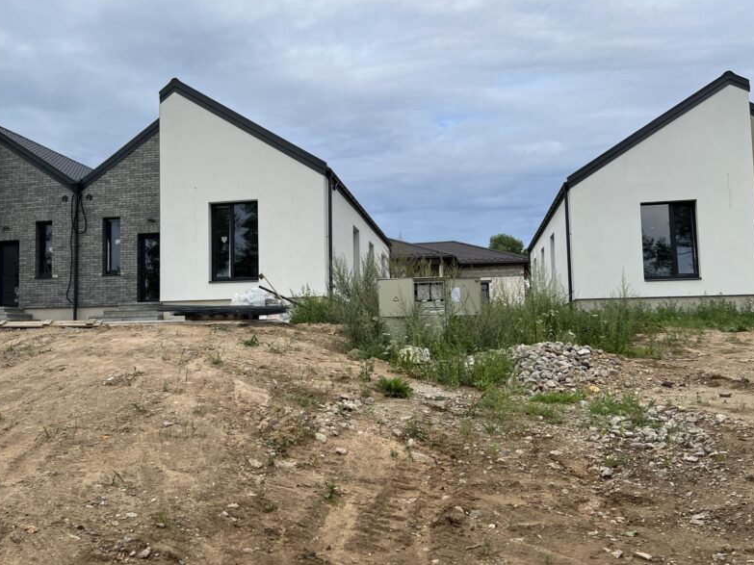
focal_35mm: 34
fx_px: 740
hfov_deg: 53.2
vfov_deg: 41.8
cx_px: 267
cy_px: 281
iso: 50
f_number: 1.5
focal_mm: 5.7
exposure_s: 1/1779
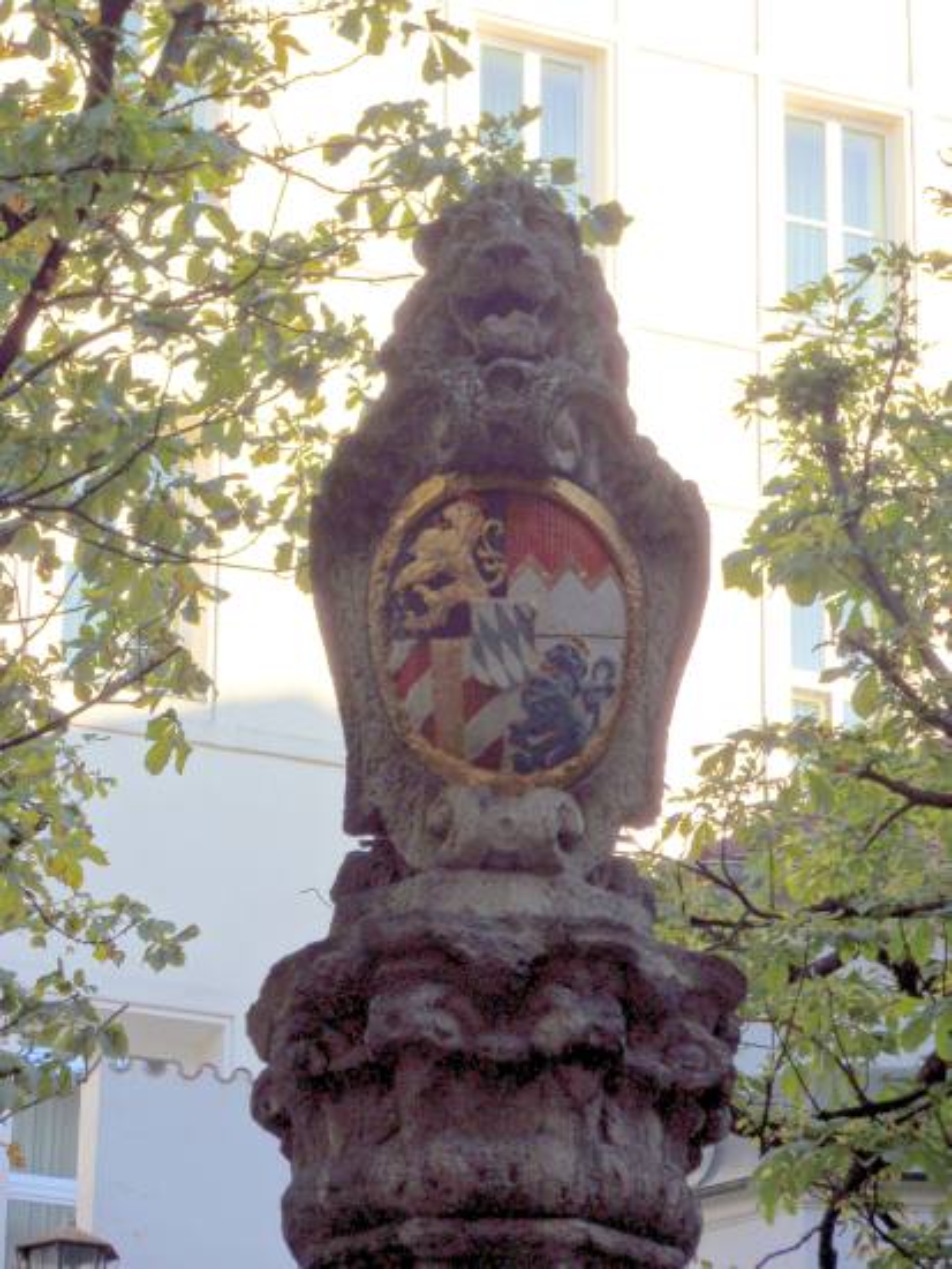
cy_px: 634
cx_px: 476
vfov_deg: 15.2
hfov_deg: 11.4
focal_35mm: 130
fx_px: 4763
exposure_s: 1/125
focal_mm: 22.8
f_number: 5.8
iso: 80
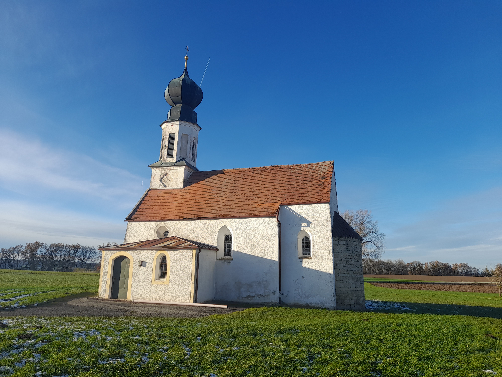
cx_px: 251
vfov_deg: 54.9
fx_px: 363
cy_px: 188
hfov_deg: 69.4
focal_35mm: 25
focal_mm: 4.6
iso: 20
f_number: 2
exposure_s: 1/467
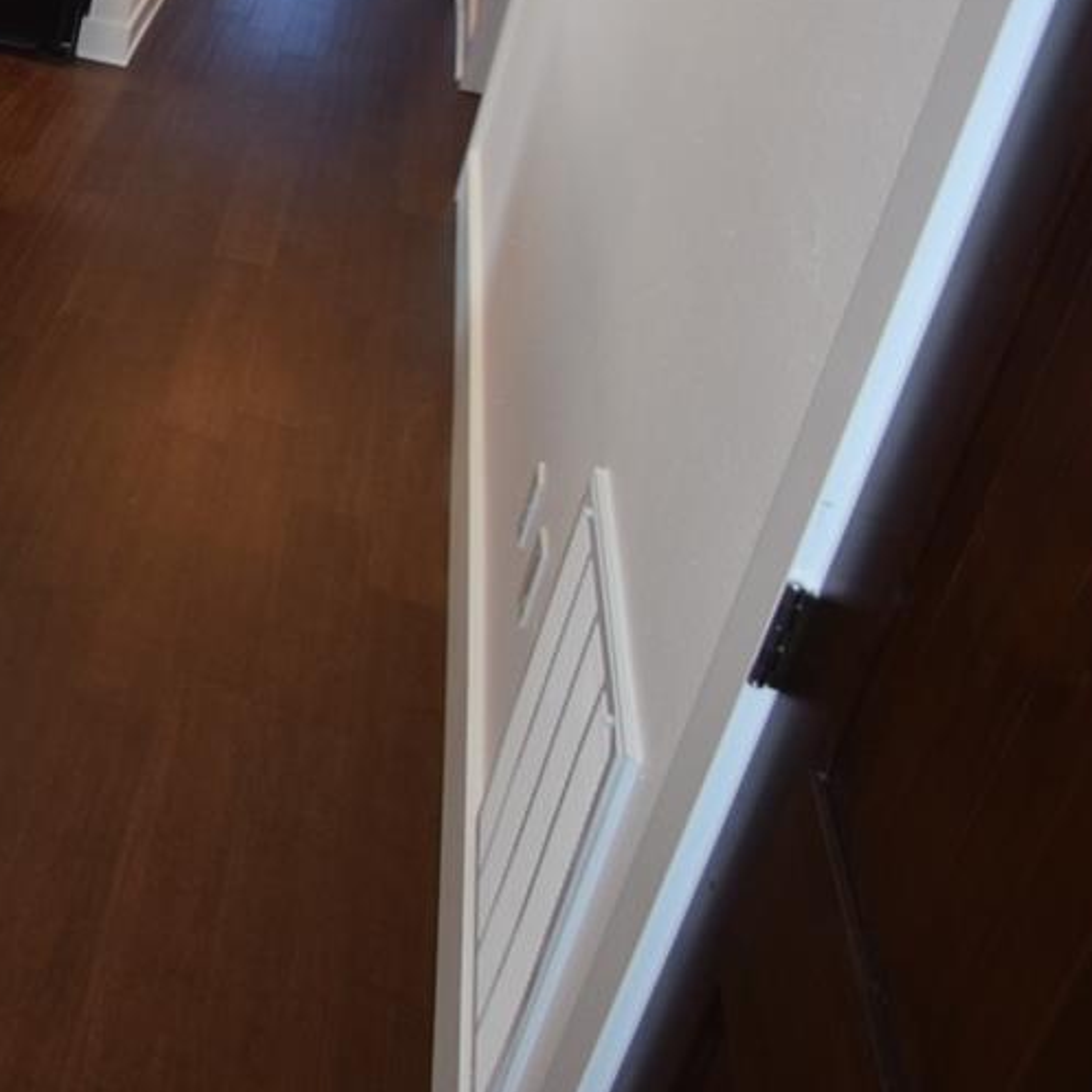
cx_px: -598
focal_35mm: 41
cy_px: -40
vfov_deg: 36.2
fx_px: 1463
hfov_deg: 26.9
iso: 280
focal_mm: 10
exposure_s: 1/125
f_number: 3.5
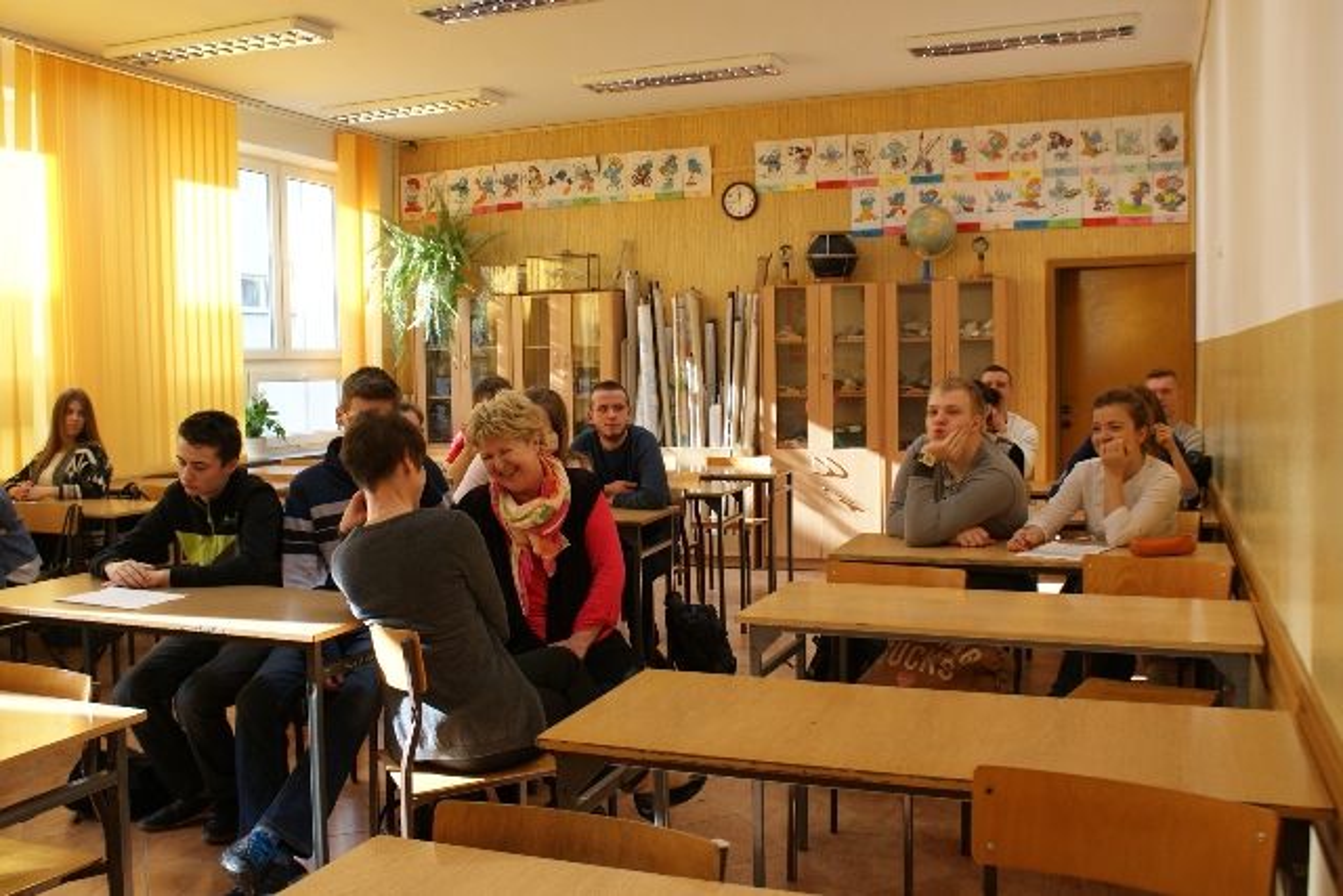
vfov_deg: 40.0
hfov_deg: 57.2
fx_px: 1231
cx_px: 672
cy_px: 448
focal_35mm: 33
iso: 100
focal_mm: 22
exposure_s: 1/40
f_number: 4.5
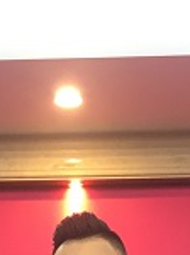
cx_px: 36
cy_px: 551
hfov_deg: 11.4
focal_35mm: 129
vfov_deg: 12.8
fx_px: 947
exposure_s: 1/33
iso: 100
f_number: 2.2
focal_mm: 4.15
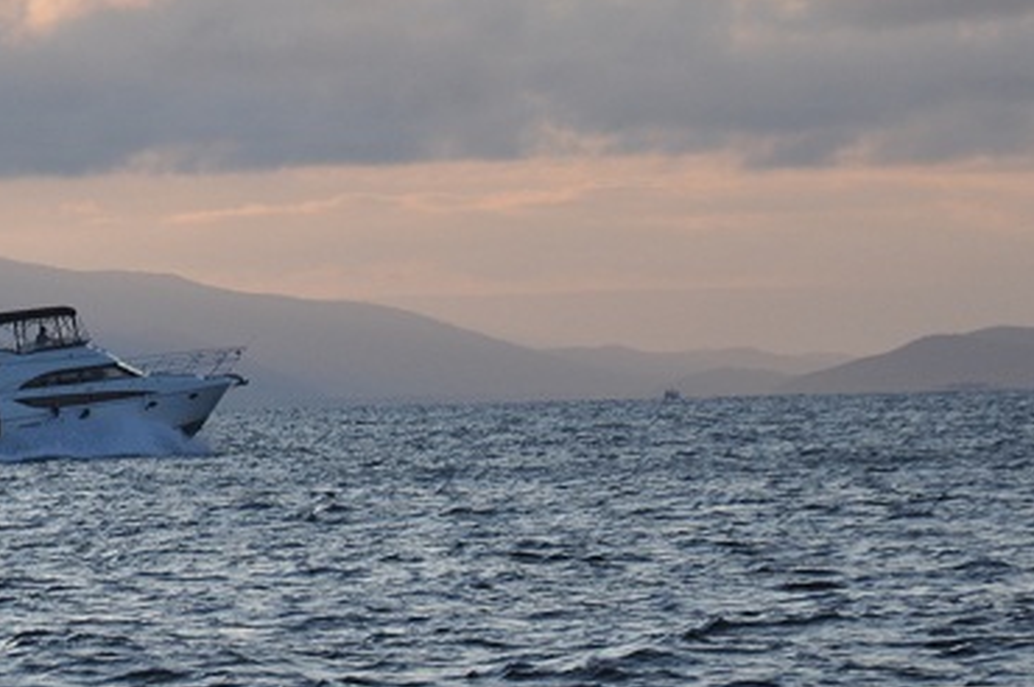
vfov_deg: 3.8
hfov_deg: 5.6
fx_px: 10479
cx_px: 50
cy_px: 385
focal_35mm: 365
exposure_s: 1/250
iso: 400
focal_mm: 105
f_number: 5.6
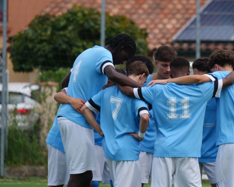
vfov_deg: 2.6
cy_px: 78
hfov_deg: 3.2
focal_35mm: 597
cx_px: 152
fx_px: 4134
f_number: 5
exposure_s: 1/800
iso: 200
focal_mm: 210
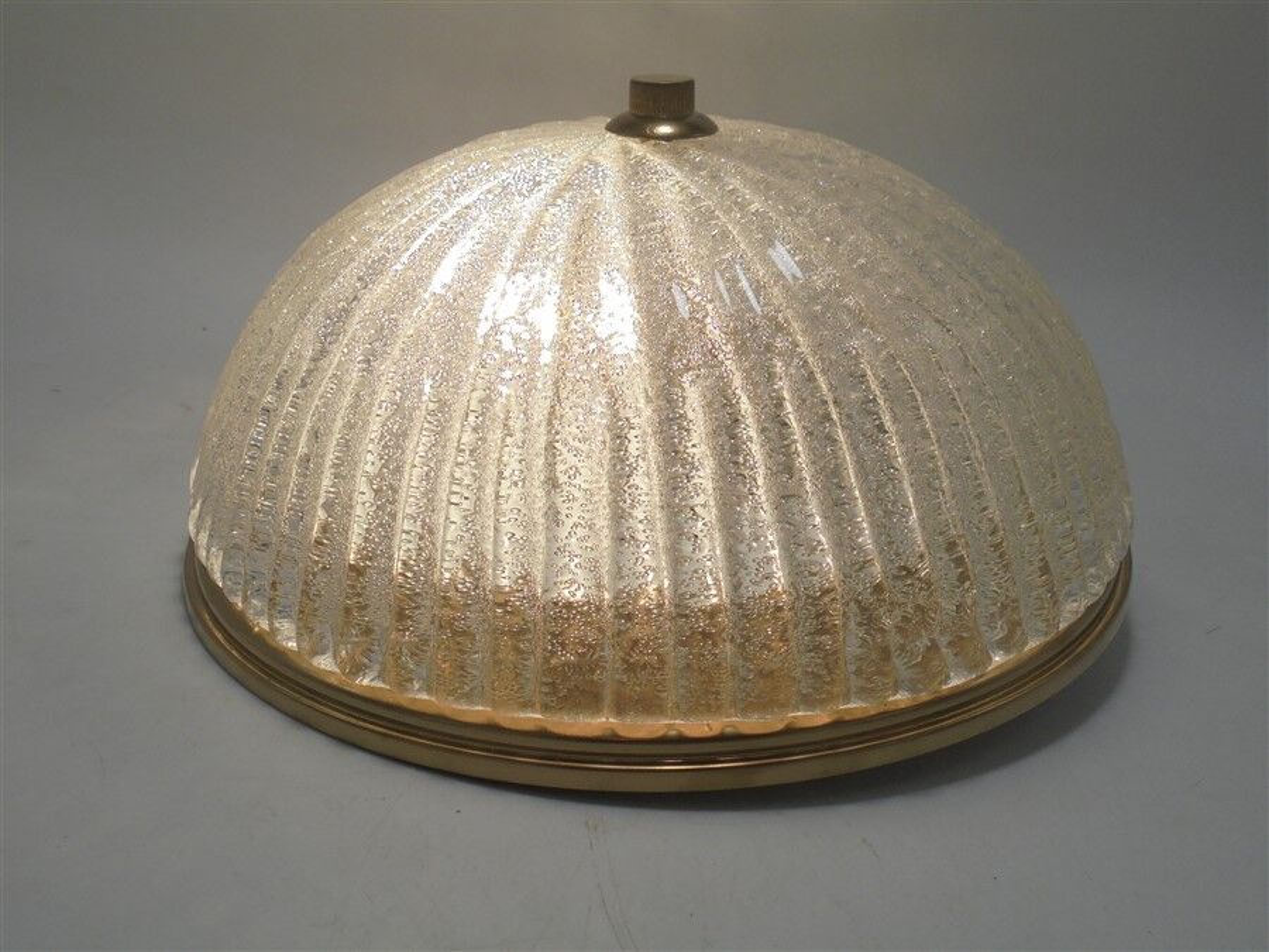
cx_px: 634
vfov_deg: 37.7
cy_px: 476
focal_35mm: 38
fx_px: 1393
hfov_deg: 49.0
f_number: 4.2
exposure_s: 1/320
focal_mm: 6.9
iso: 100
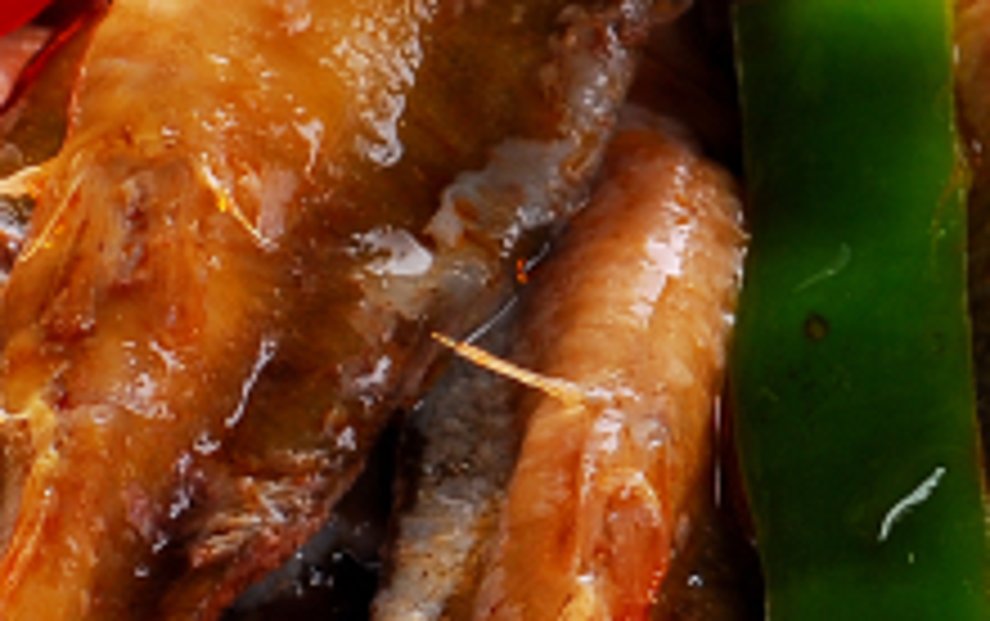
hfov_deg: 4.9
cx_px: 1098
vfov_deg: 3.1
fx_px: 11533
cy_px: 43
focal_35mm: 427
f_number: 9
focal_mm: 60
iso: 100
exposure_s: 1/125
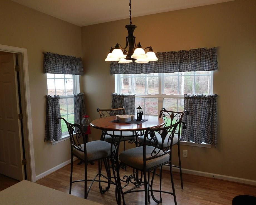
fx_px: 189
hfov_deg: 68.0
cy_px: 103
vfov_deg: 56.8
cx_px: 138
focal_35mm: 25
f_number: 3
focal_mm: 4
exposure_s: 1/50
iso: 125
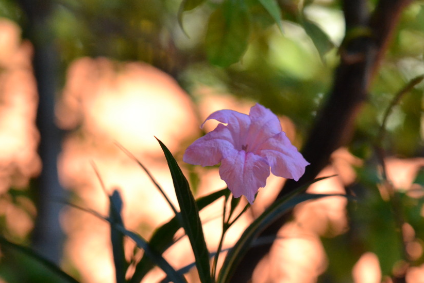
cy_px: 166
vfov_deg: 8.6
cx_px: 250
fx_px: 1867
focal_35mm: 159
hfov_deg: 12.9
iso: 3200
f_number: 5
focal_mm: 85
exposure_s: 1/4000
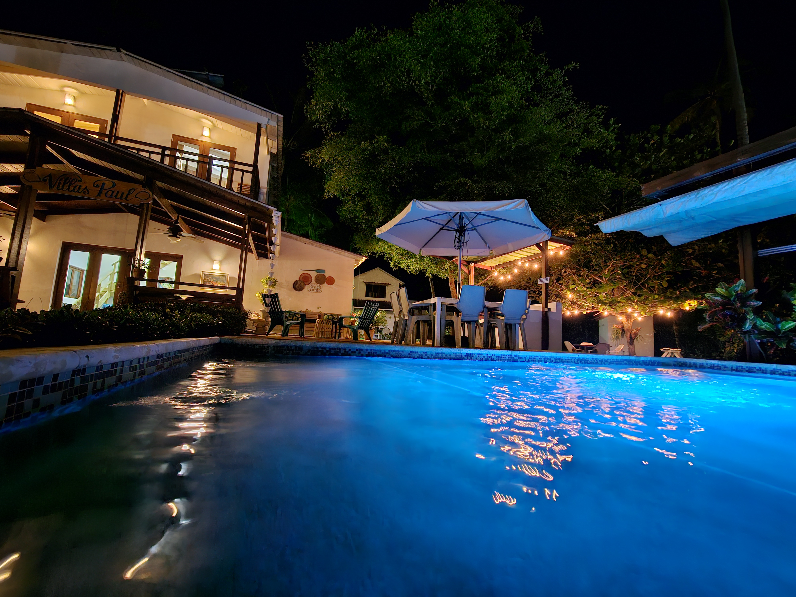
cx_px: 398
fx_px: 299
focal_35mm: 13
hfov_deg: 106.2
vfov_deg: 89.9
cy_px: 298
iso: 1600
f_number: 2.2
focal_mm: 2.2
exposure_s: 1/8
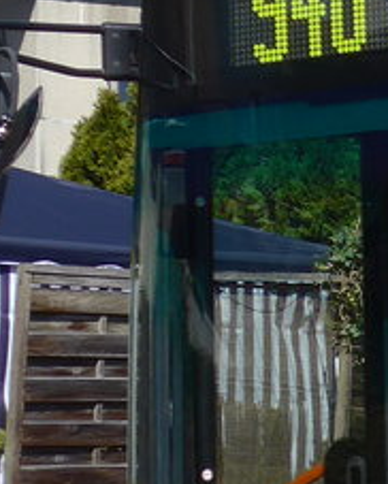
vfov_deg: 8.1
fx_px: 3397
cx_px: 821
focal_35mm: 237
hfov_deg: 6.3
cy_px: 271
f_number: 3
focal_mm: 9.5
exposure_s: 1/1600
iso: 80
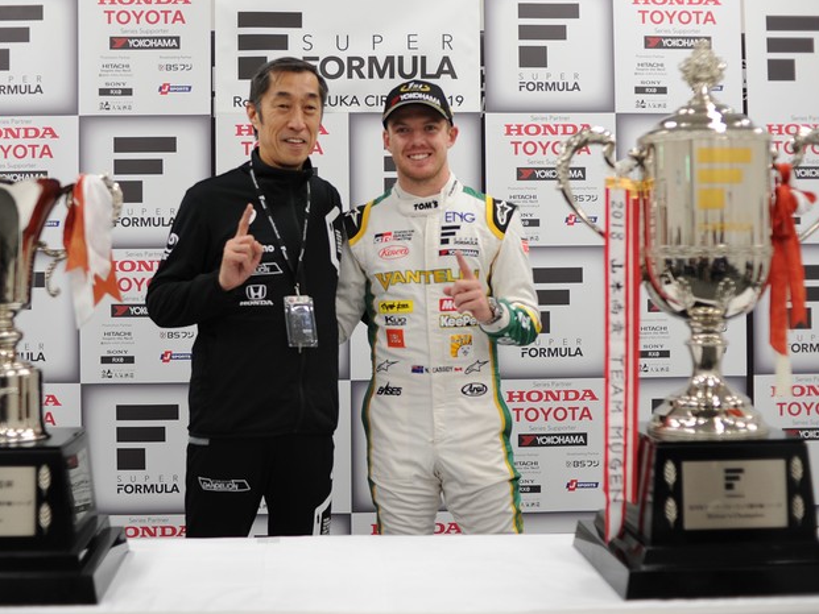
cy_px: 303
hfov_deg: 47.8
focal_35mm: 39
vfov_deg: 36.8
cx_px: 360
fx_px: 923
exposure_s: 1/250
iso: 400
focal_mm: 35
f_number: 2
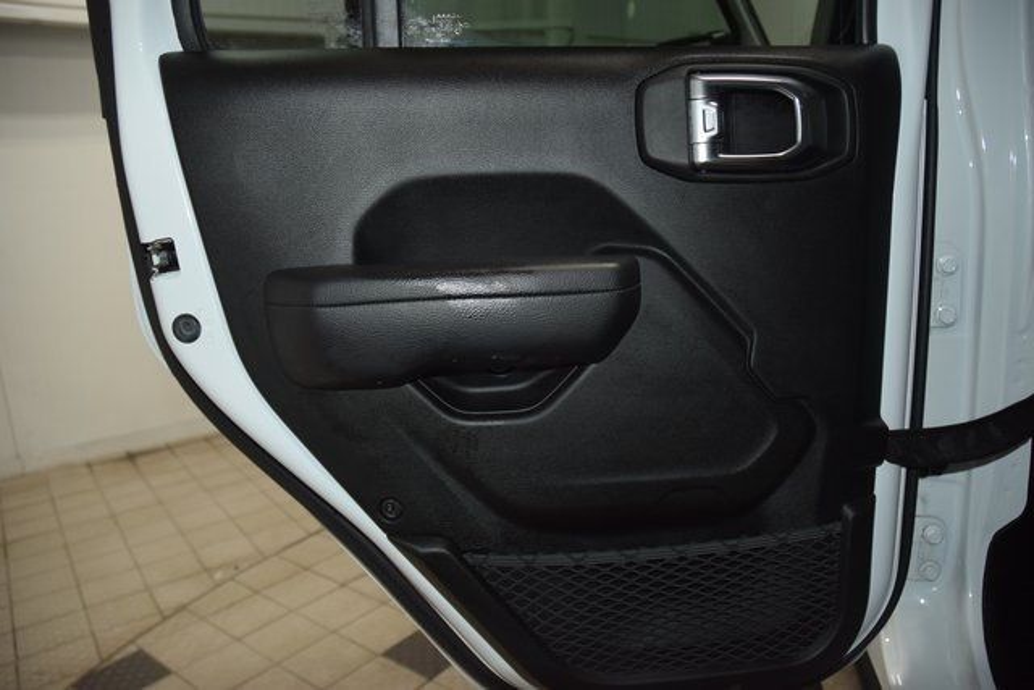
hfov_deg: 67.4
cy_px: 345
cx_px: 517
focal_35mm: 27
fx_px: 776
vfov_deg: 48.0
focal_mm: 18
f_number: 3.5
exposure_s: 1/125
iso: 900
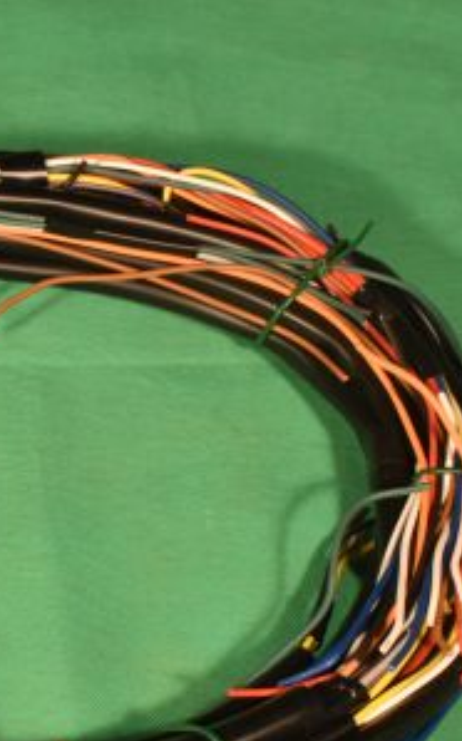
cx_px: -122
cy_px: 492
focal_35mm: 83
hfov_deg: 15.1
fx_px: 1674
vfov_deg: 24.8
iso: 1100
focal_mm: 27
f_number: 20
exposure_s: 1/40
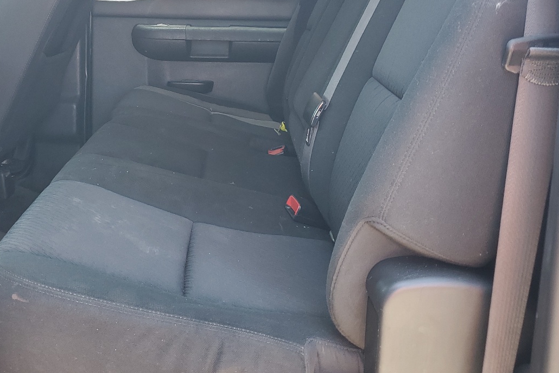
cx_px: 186
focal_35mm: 42
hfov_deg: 45.7
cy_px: 115
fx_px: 652
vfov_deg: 31.6
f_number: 1.5
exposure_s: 1/50
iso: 53
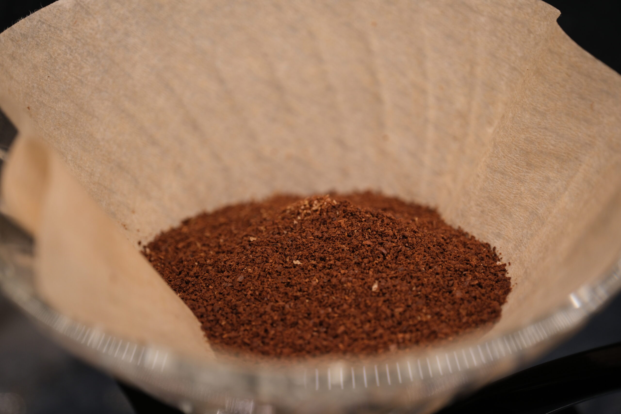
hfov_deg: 43.6
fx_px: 776
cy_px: 207
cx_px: 310
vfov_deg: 29.9
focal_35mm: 45
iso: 250
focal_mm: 30
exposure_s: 1/100
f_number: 2.8
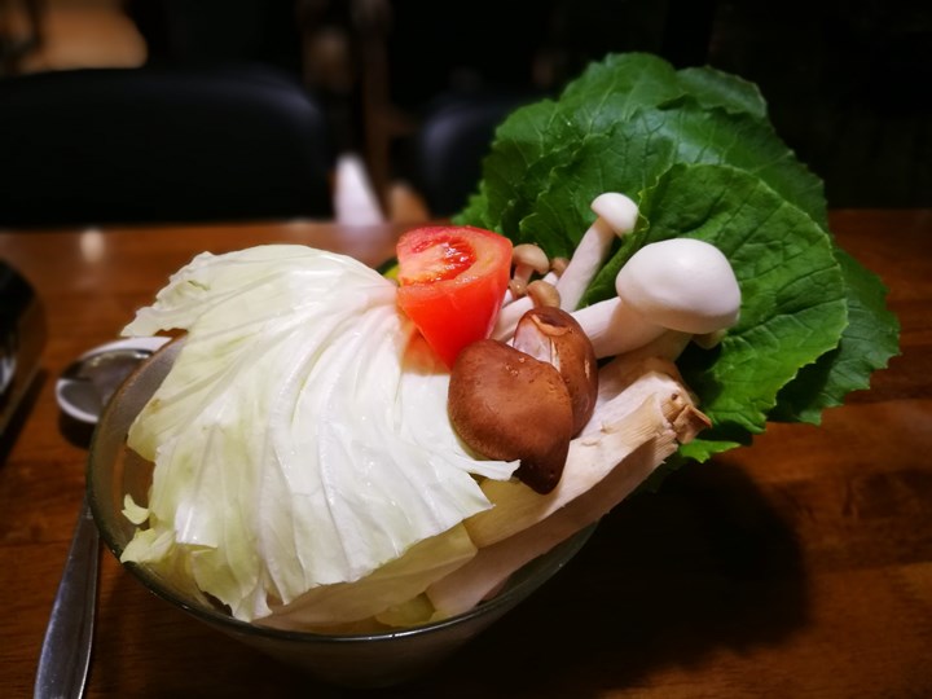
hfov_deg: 65.3
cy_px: 350
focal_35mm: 27
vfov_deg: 51.4
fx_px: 727
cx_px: 466
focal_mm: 4.5
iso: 320
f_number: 4
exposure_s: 1/30
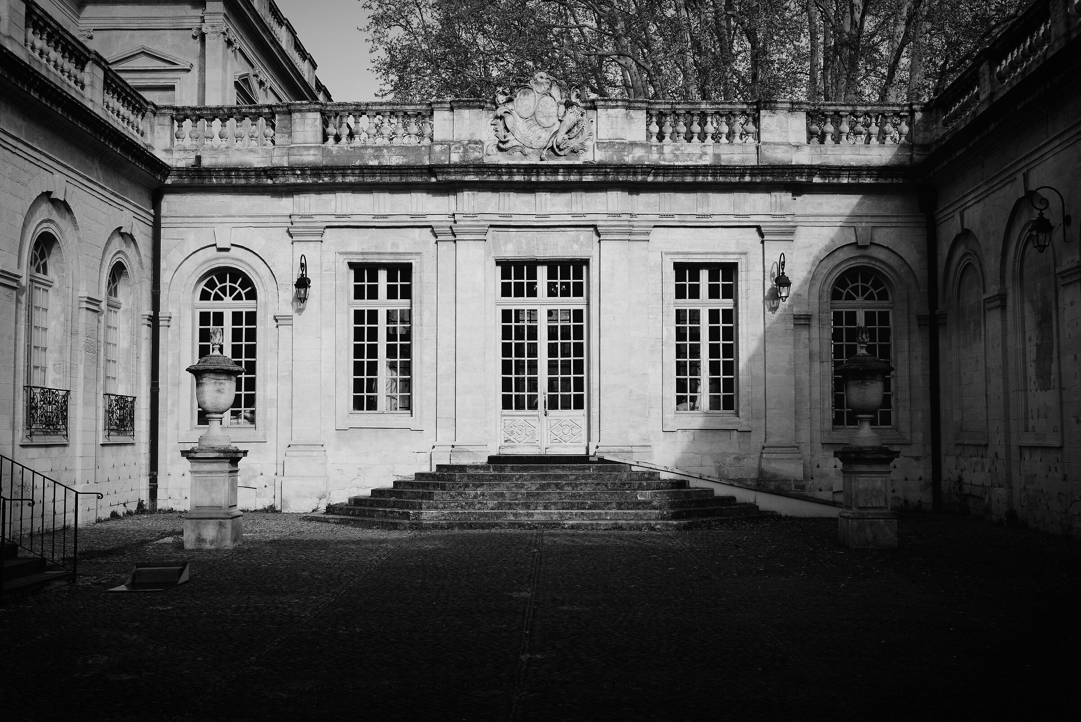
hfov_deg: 50.7
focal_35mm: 38
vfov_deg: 35.1
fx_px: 1141
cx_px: 540
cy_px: 361
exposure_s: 1/400
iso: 100
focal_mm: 38
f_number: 6.3
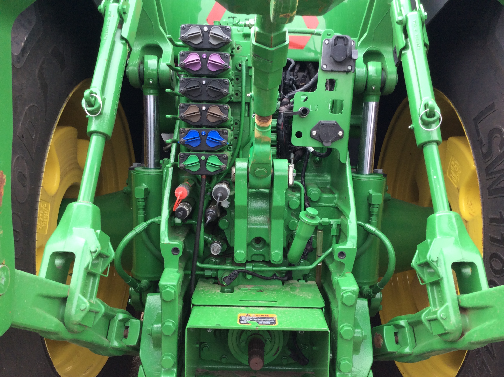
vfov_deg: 44.1
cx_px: 252
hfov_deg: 56.9
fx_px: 465
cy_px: 188
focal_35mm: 32
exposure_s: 1/178
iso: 32
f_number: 2.4
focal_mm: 3.3
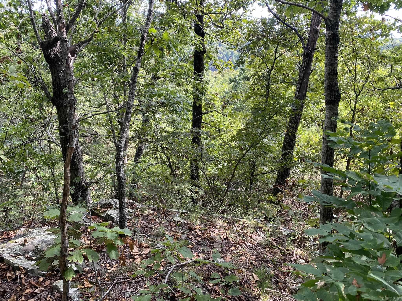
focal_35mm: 26
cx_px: 201
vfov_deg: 53.1
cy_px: 150
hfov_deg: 67.3
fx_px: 302
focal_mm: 4.25
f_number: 1.8
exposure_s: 1/122
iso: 40
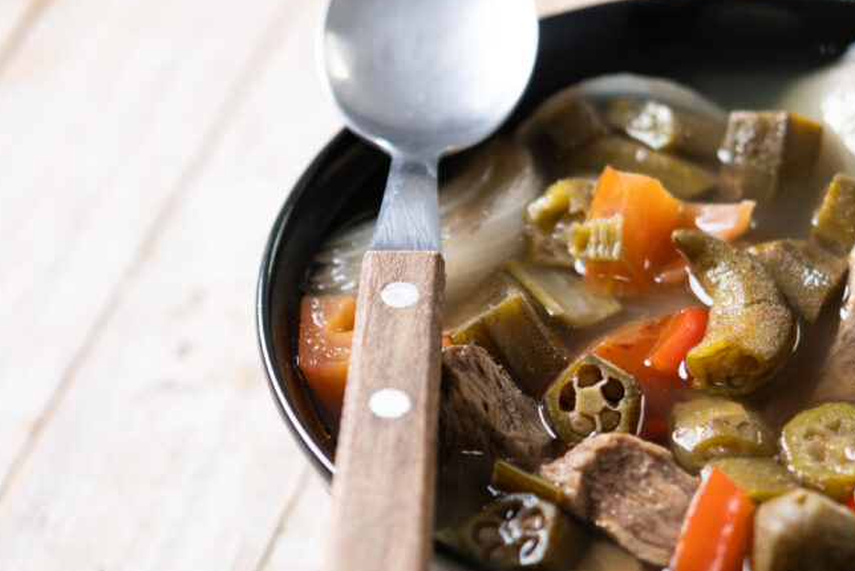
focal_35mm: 143
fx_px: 3398
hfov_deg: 14.3
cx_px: 458
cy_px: 333
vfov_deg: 9.6
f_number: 3
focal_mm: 60
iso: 100
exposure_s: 1/200
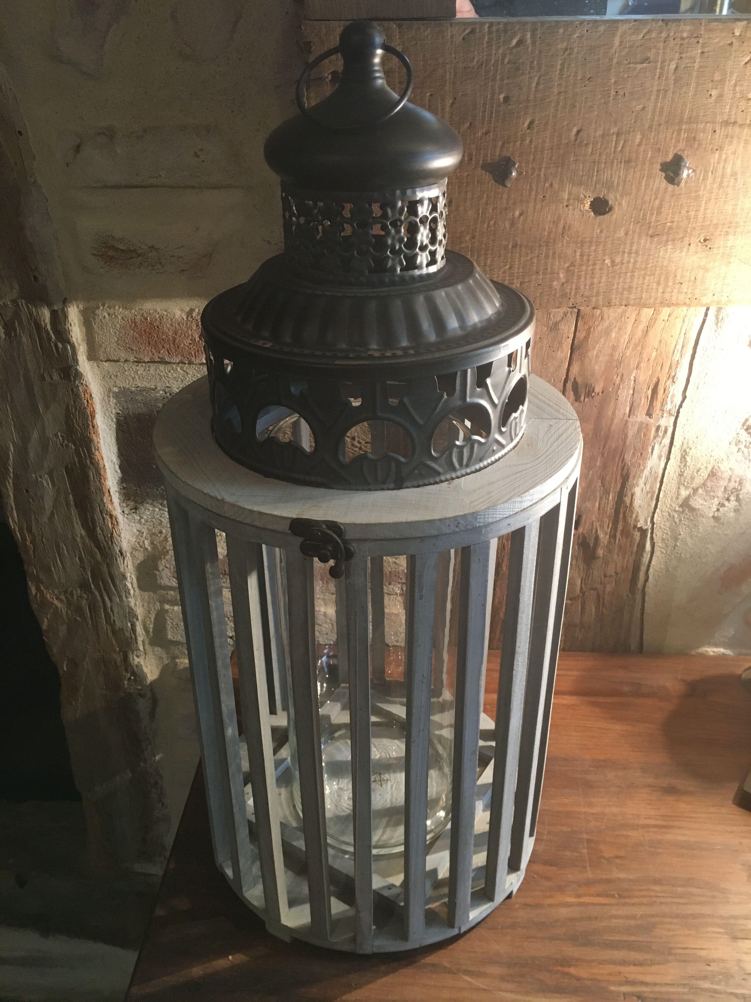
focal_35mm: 29
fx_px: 839
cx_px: 376
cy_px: 501
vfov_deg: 61.7
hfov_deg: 48.2
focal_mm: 4.15
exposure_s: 1/20
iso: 200
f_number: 2.2
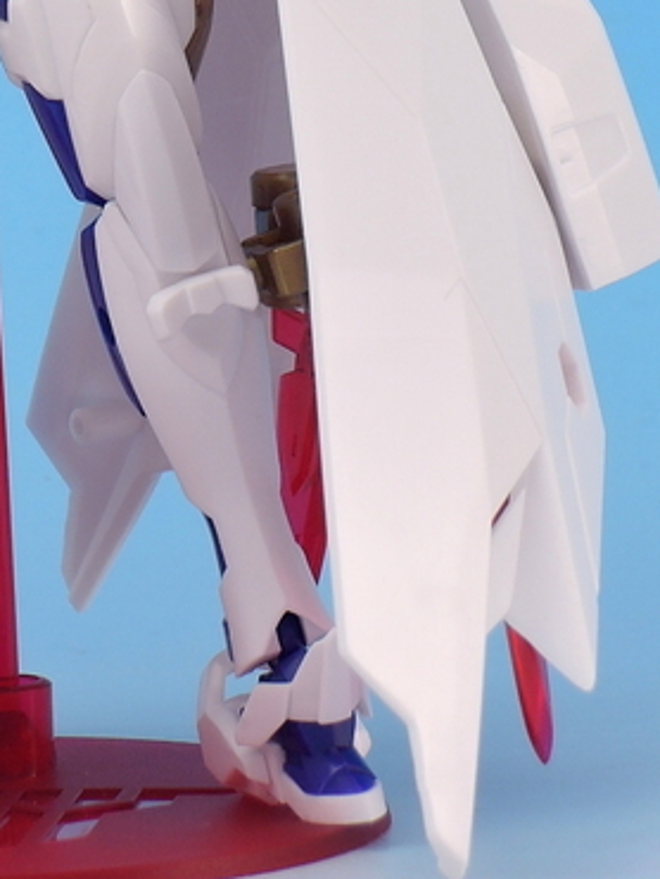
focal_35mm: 235
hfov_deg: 6.3
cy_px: -252
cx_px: -66
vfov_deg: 8.3
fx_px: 5967
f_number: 6.3
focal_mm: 18.2
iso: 80
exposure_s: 1/5
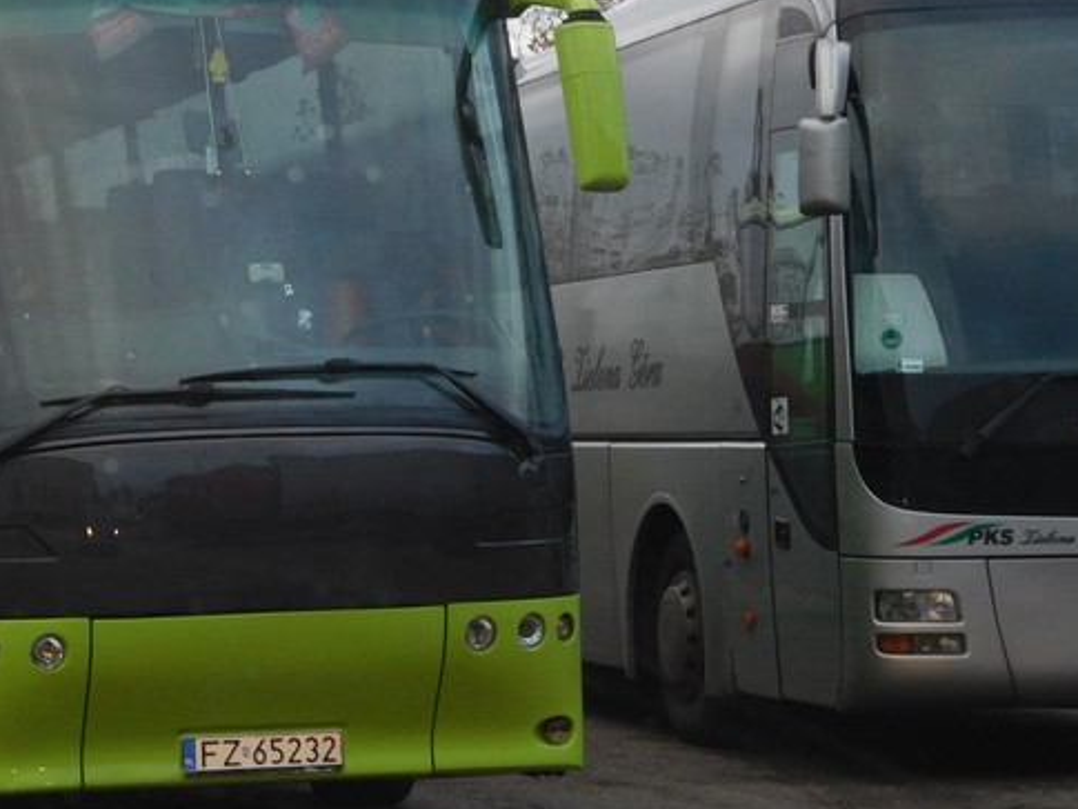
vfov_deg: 12.9
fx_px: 3582
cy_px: 306
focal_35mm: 115
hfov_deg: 16.9
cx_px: 140
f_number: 4.4
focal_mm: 11.1
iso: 200
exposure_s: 1/30
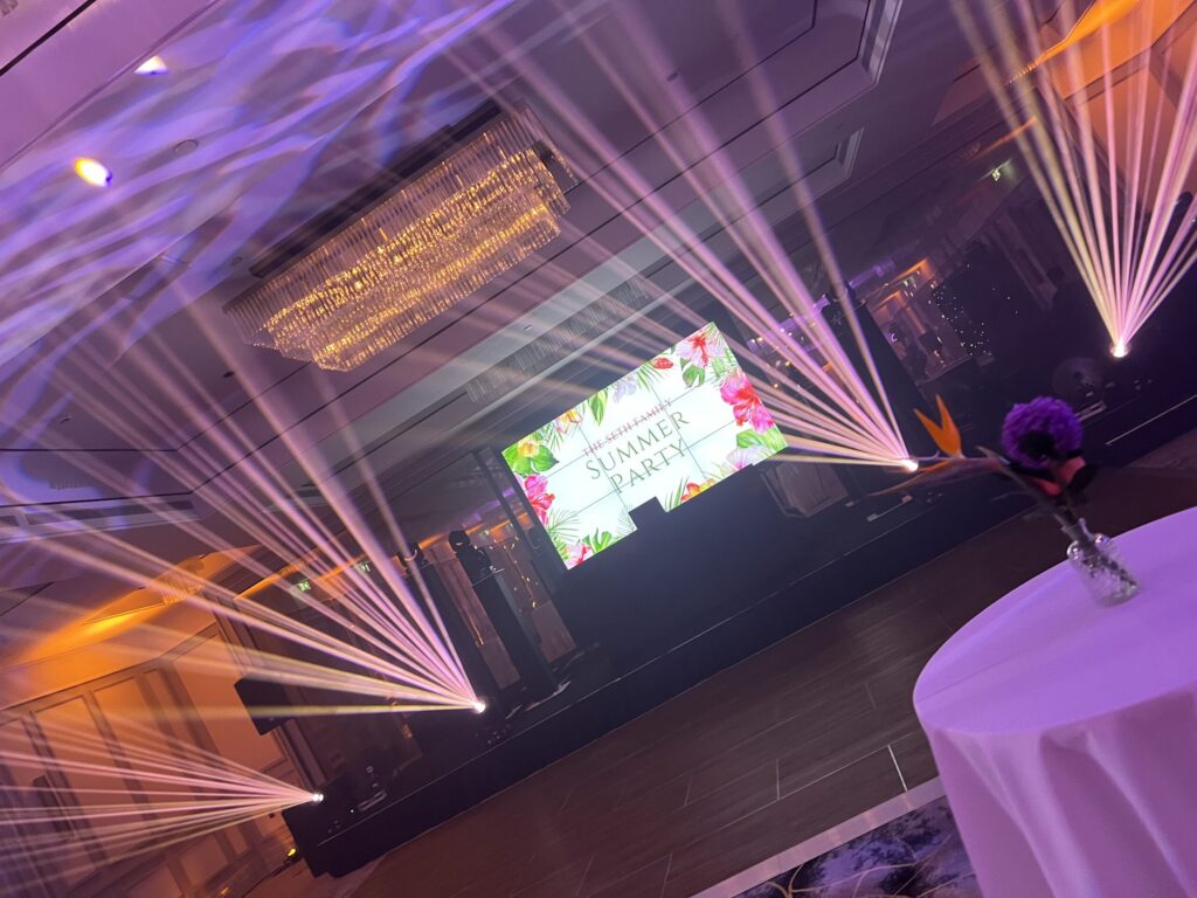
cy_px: 449
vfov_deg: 53.1
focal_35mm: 26
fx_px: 899
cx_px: 598
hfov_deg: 67.3
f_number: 1.5
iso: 250
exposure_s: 1/60
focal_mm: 5.7
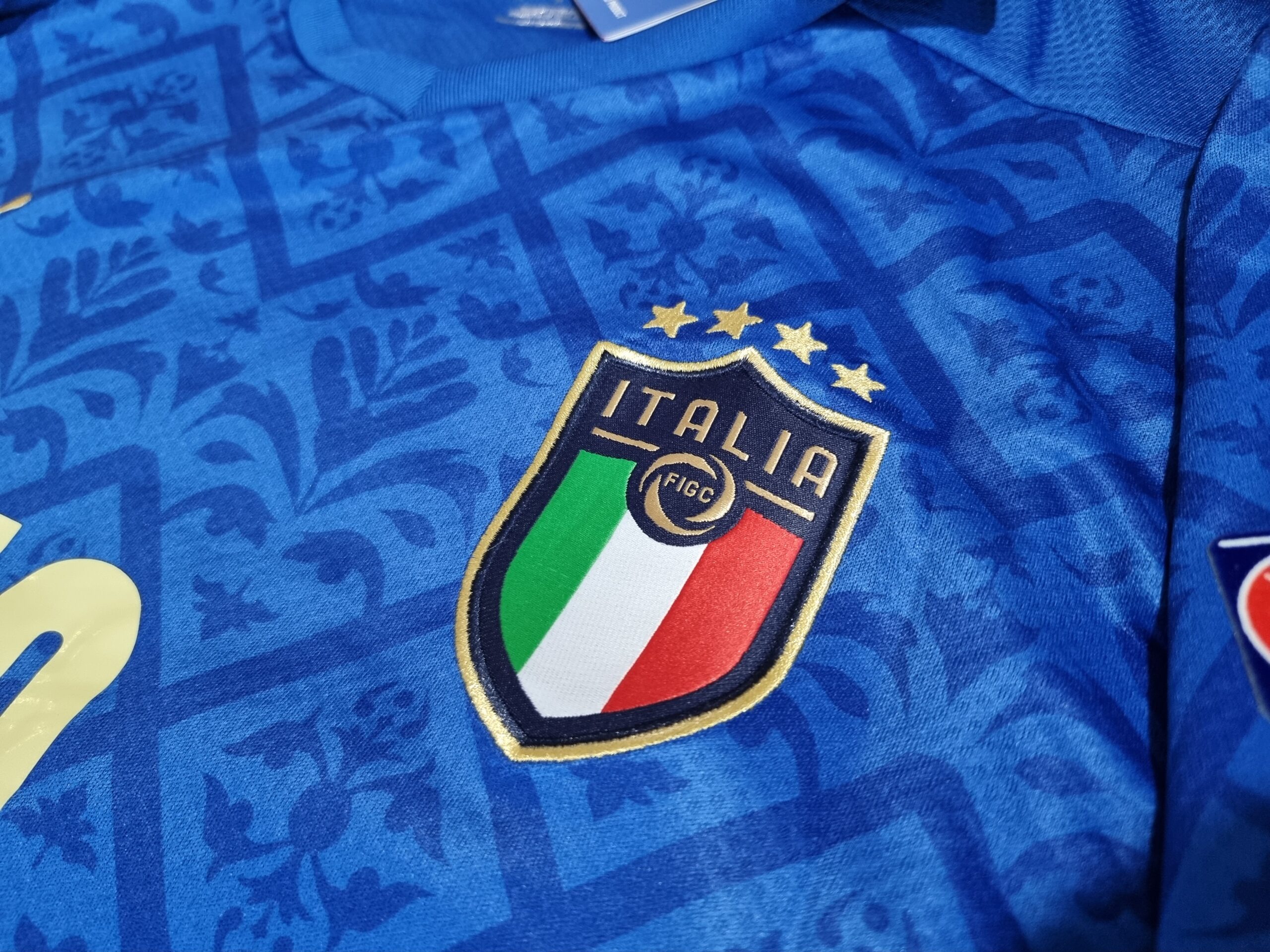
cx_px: 635
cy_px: 476
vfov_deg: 56.8
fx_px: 881
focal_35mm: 24
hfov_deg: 71.6
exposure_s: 1/50
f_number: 1.8
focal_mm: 6.7
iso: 500
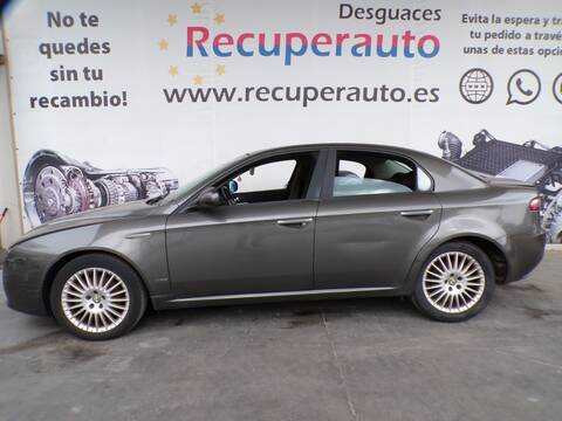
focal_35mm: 24
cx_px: 281
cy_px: 210
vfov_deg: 56.8
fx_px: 390
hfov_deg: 71.6
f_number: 5.8
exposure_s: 1/90
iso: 100
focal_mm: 4.3
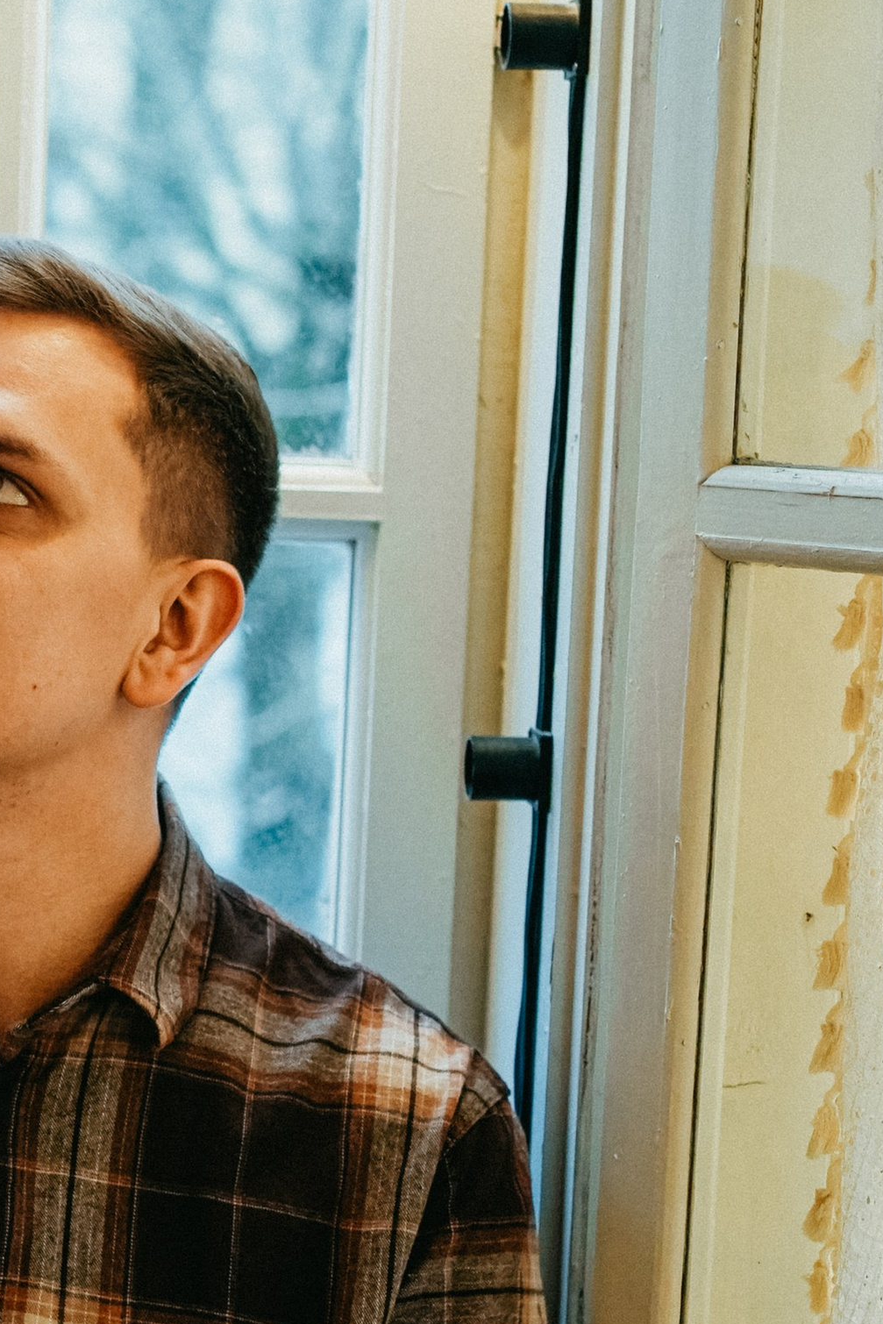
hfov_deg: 14.9
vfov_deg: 22.9
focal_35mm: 89
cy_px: 733
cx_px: -162
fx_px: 3273
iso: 1250
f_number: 2.5
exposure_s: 1/1000
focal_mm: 35
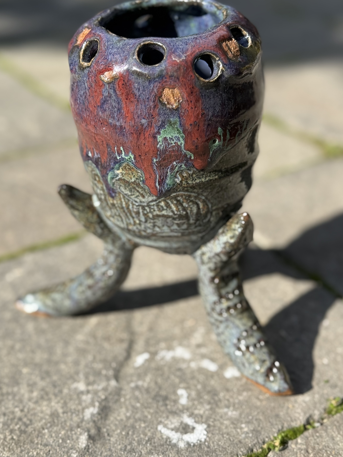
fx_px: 727
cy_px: 201
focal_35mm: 55
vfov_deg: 34.9
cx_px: 177
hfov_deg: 26.6
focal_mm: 6.76
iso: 80
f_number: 1.78
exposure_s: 1/2273
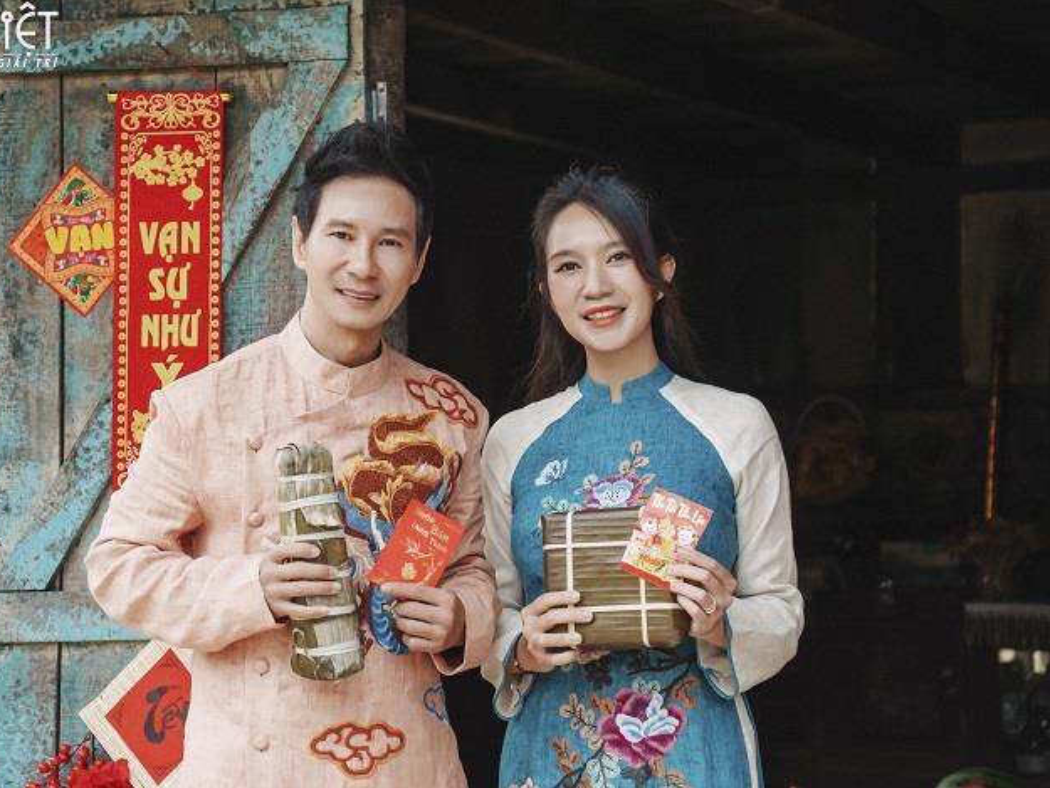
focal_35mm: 98
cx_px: 465
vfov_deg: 15.1
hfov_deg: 20.0
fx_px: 2973
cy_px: 393
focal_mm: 60
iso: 250
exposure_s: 1/250
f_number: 2.8
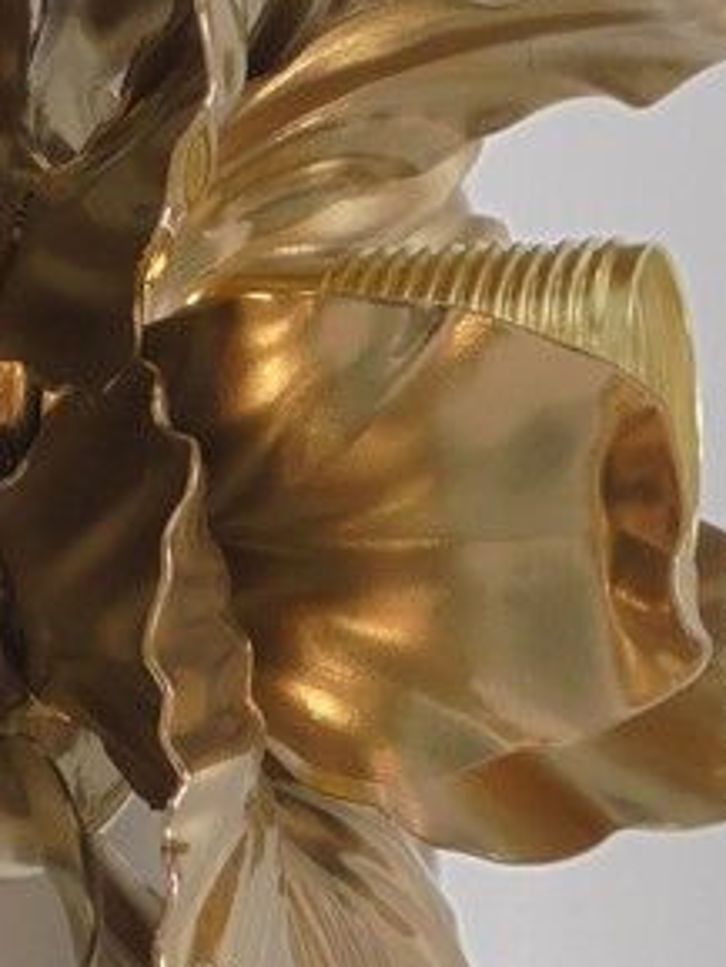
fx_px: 3744
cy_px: 475
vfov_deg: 14.7
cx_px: 85
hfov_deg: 11.0
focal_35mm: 134
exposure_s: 1/60
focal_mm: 7.8
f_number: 4.5
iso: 100
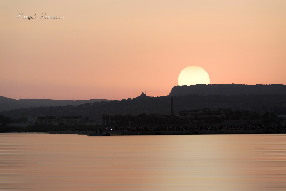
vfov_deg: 6.9
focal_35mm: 200
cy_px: 96
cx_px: 143
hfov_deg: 10.3
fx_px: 1589
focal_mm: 200
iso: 400
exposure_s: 1/800
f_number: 6.3
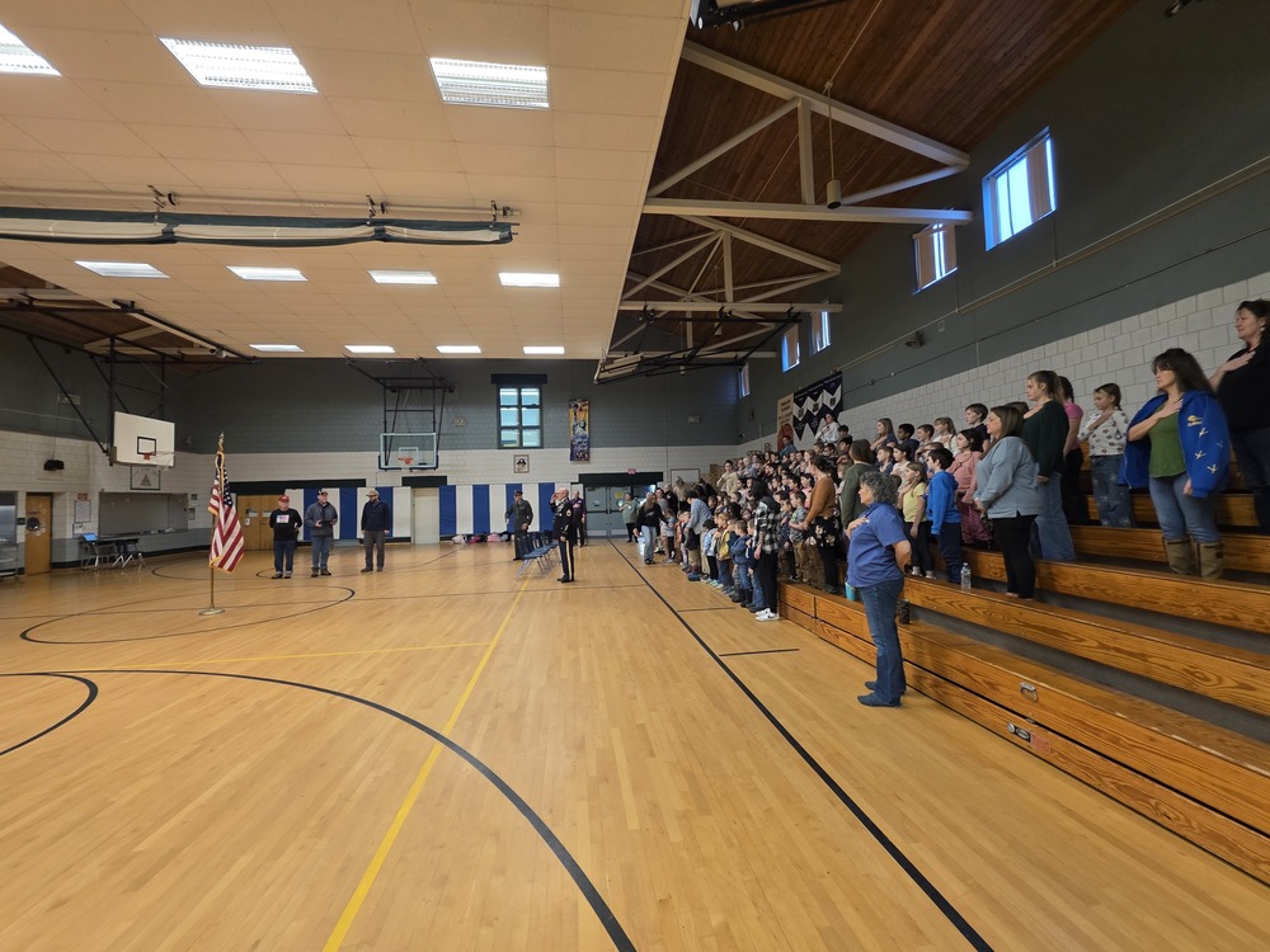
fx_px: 477
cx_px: 635
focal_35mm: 13
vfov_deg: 89.9
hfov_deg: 106.2
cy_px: 476
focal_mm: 2.2
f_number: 1.9
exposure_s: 1/60
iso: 200
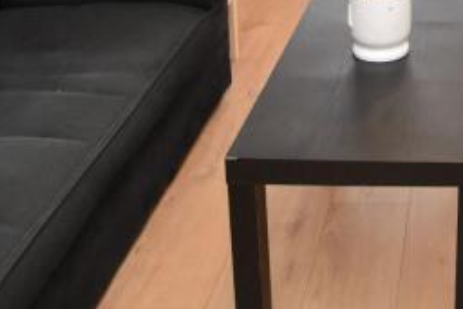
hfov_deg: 31.1
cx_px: 458
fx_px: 772
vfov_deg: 19.9
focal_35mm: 60
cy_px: -144
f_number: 4
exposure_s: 1/125
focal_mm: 10
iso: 1000
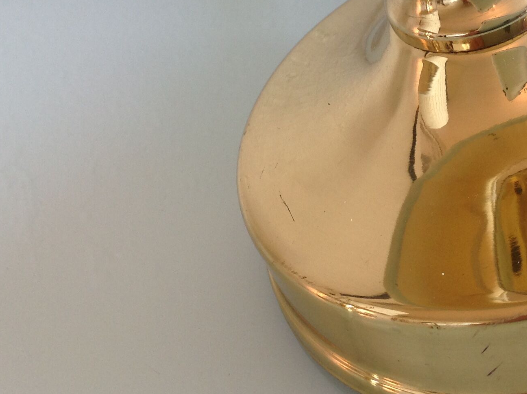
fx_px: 1064
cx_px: 425
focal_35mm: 70
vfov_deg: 20.6
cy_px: 45
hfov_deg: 27.2
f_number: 2.4
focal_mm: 4.28
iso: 50
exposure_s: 1/15
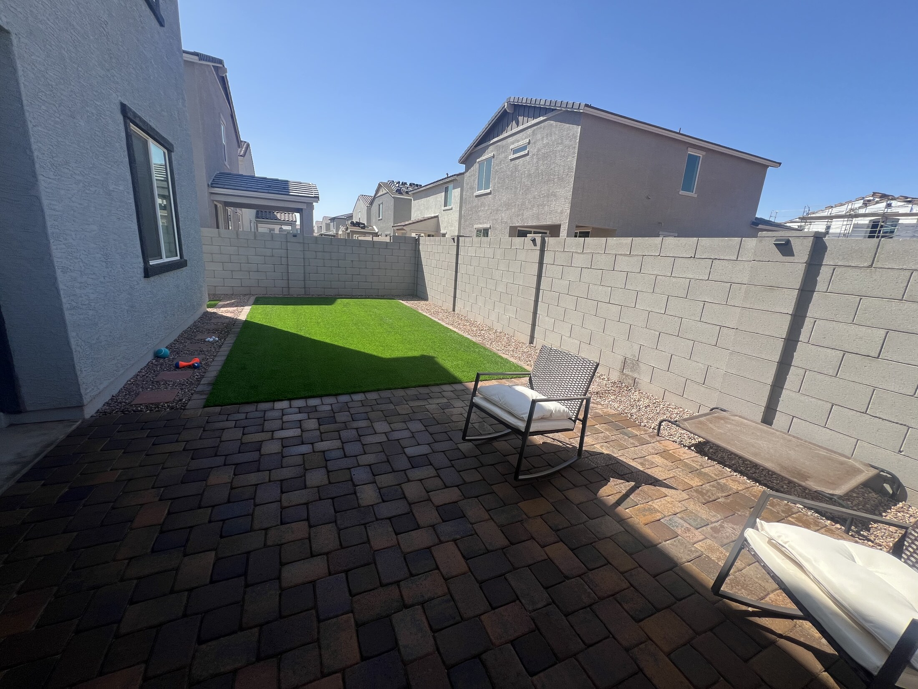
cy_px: 344
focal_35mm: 13
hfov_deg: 106.2
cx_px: 459
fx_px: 345
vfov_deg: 89.9
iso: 32
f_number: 1.8
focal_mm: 1.57
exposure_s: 1/1064
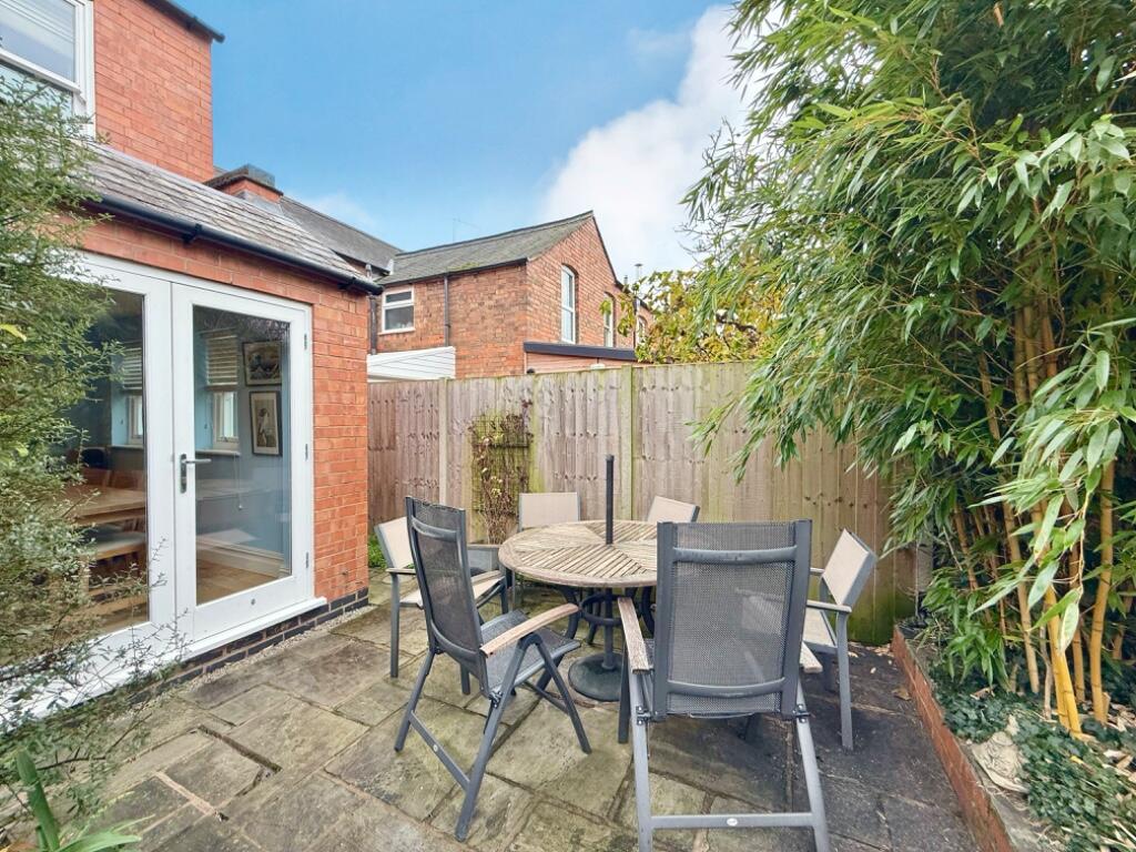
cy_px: 426
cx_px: 568
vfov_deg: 85.7
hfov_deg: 102.1
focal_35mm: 14
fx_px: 459
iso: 64
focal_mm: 2.22
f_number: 2.2
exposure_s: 1/99
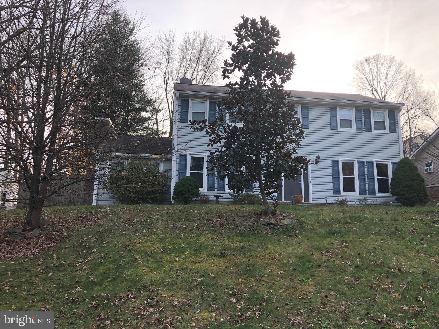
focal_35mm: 29
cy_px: 164
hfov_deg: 61.7
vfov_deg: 48.2
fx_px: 368
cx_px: 220
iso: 20
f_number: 1.8
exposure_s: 1/649
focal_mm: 3.99
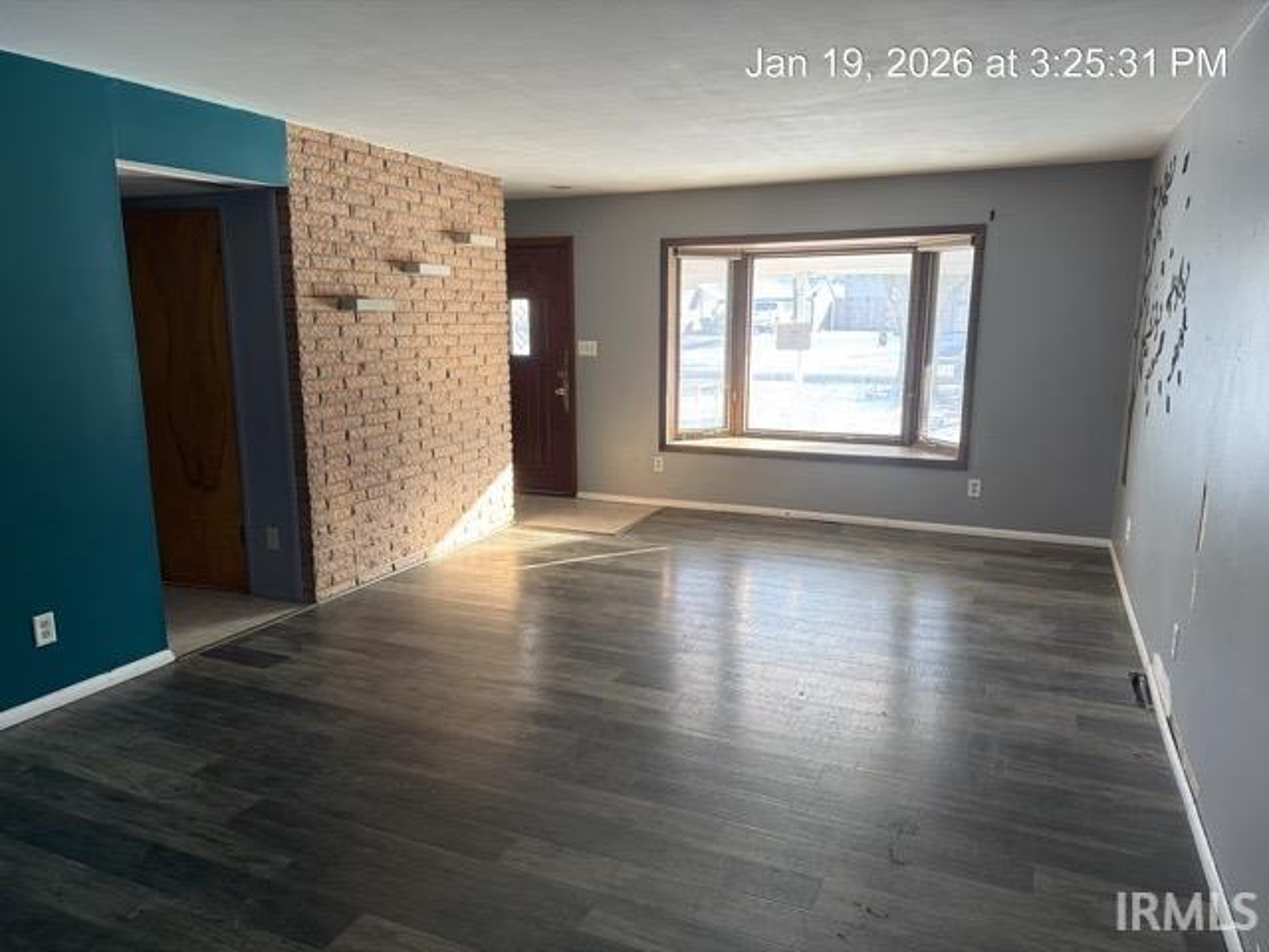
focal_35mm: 24
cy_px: 476
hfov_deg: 71.6
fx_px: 880
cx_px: 634
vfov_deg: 56.8
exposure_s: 1/121
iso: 125
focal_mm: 6.76
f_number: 1.78
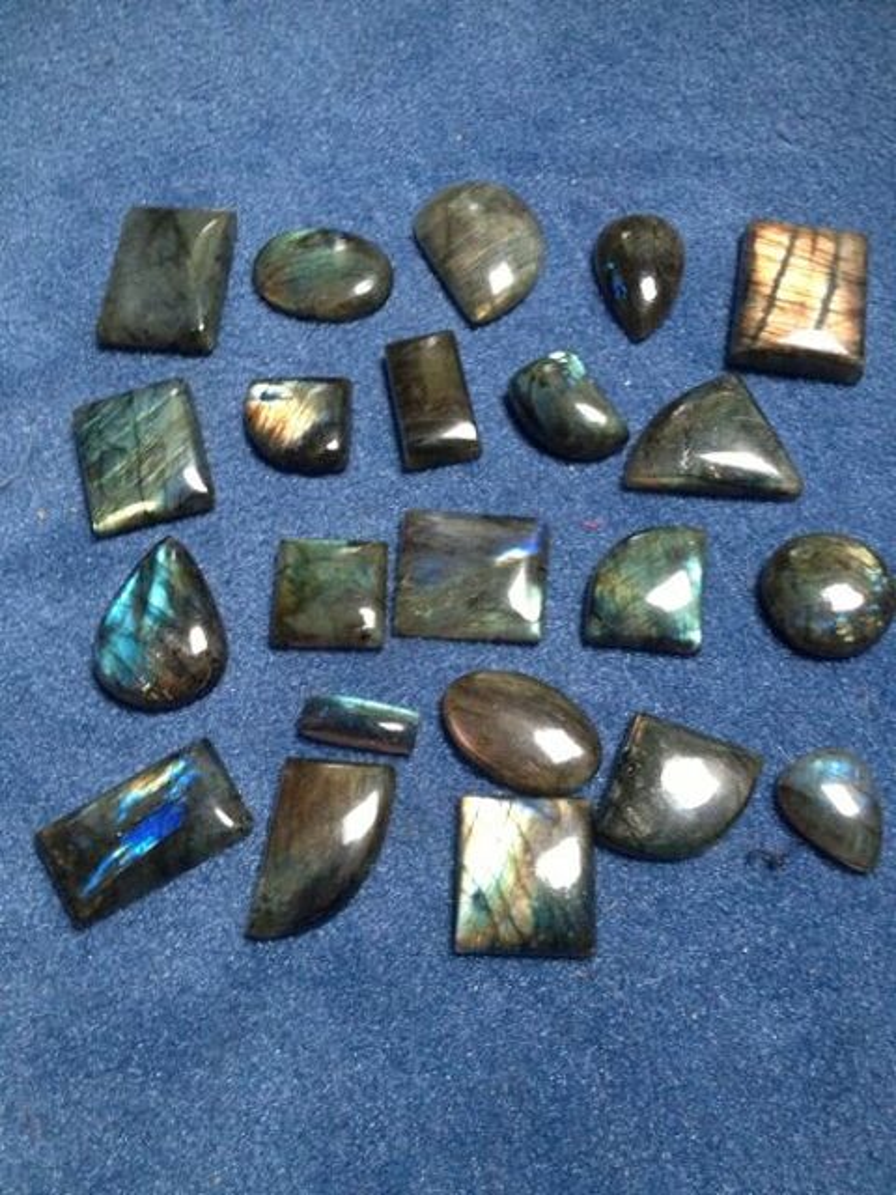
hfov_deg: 40.7
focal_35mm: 35
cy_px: 598
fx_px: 1208
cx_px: 448
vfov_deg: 52.6
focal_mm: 4.28
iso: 400
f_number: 2.4
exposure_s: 1/17
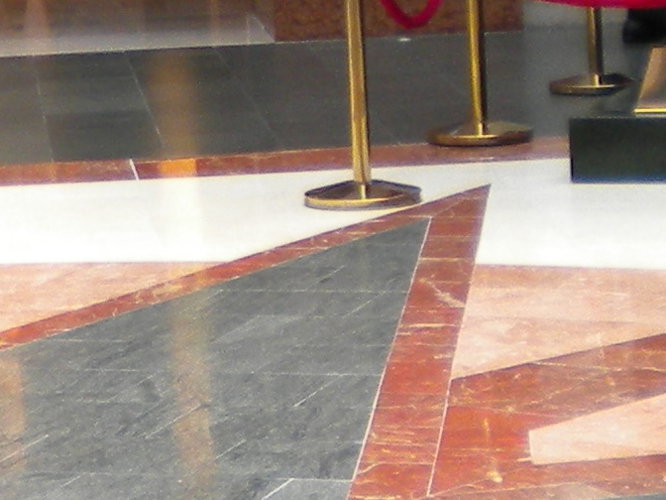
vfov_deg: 7.7
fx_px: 3656
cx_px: -117
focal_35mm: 190
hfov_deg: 10.3
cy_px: -230
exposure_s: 1/59.8
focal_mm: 6.3
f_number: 3.1
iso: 99
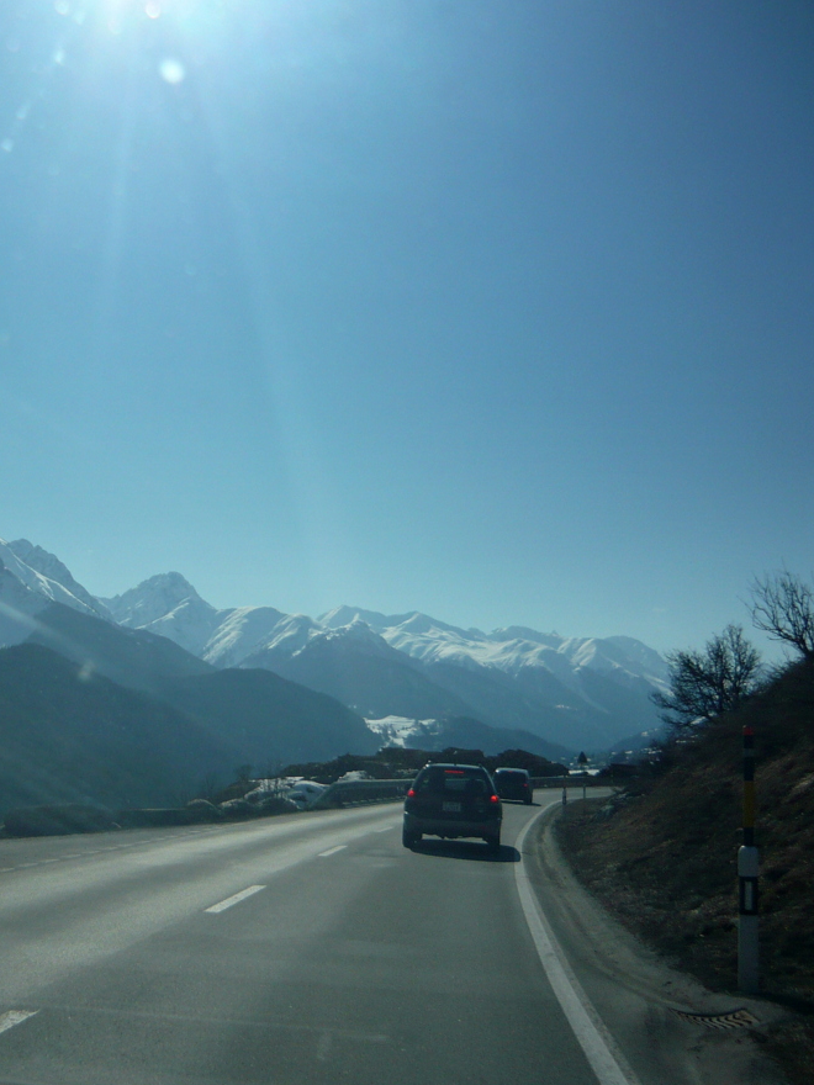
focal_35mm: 45
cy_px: 544
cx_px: 125
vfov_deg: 42.1
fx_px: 1411
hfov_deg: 31.1
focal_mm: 5.5
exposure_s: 1/640
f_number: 8
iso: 100
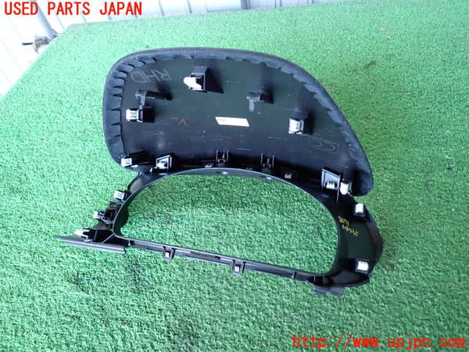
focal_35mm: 25
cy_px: 176
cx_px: 234
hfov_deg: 69.4
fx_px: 339
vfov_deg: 54.9
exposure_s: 1/30
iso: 320
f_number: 2
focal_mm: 4.5
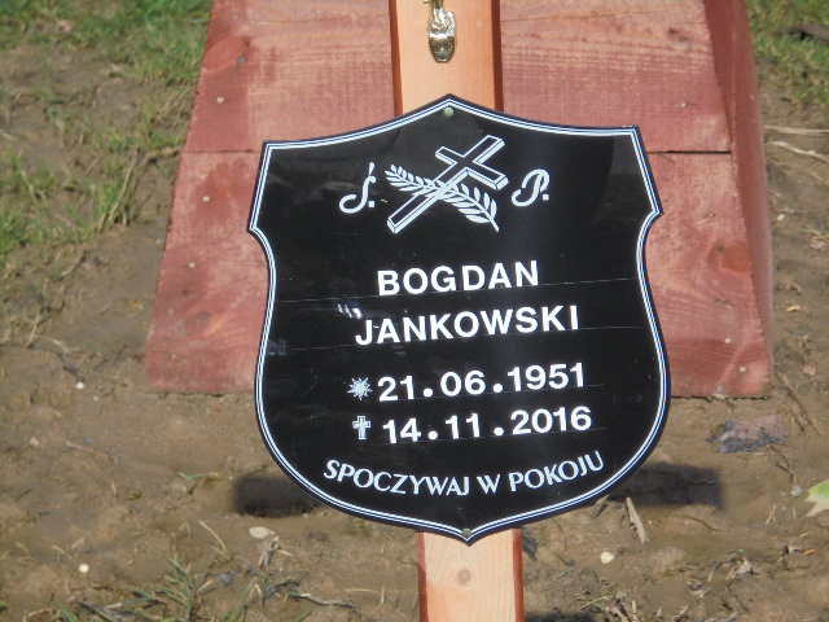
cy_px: 311
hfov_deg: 12.7
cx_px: 414
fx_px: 3736
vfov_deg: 9.5
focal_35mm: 156
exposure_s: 1/640
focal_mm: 27.6
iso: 100
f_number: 6.5
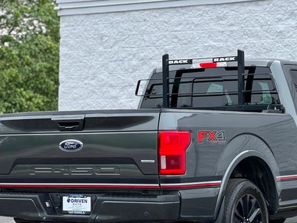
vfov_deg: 12.4
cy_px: 169
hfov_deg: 16.5
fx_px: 1022
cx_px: 200
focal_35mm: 119
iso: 20
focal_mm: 9
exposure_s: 1/123
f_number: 2.8
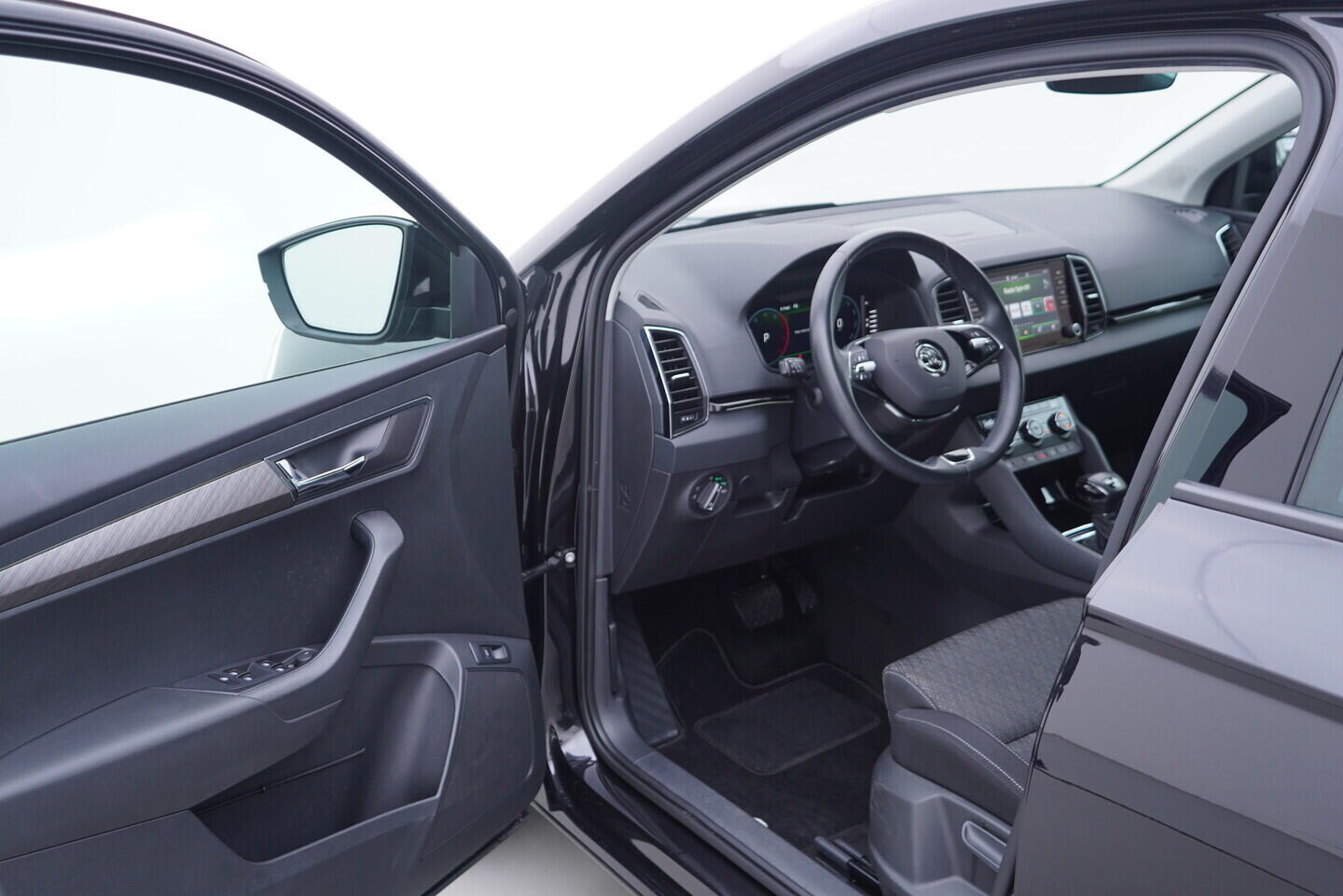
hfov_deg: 53.1
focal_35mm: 36
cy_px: 448
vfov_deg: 36.9
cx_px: 672
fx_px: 1343
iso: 125
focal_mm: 24
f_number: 2.8
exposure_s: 1/40
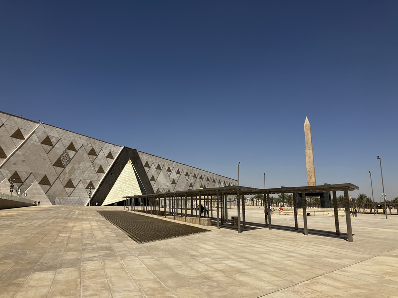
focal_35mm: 28
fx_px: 322
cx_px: 199
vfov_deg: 49.7
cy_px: 149
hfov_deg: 63.4
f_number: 1.8
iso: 32
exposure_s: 1/4049
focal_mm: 3.99
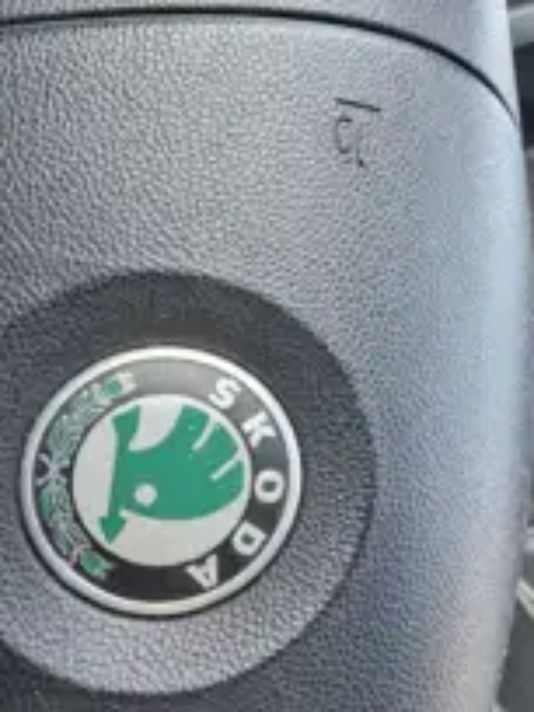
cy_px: 349
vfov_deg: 42.1
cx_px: 475
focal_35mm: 45
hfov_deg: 30.8
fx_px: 926
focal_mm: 5.54
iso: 160
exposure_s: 1/100
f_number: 1.8
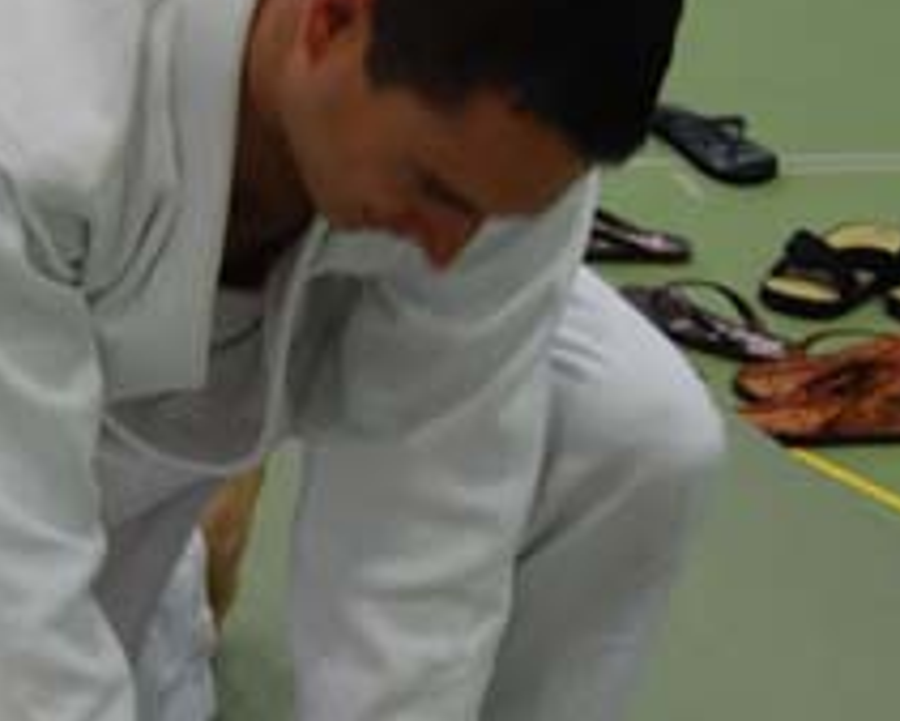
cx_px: 175
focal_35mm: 120
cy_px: 695
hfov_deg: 15.9
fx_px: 3198
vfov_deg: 12.7
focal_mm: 30
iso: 200
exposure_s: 1/40
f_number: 4.2
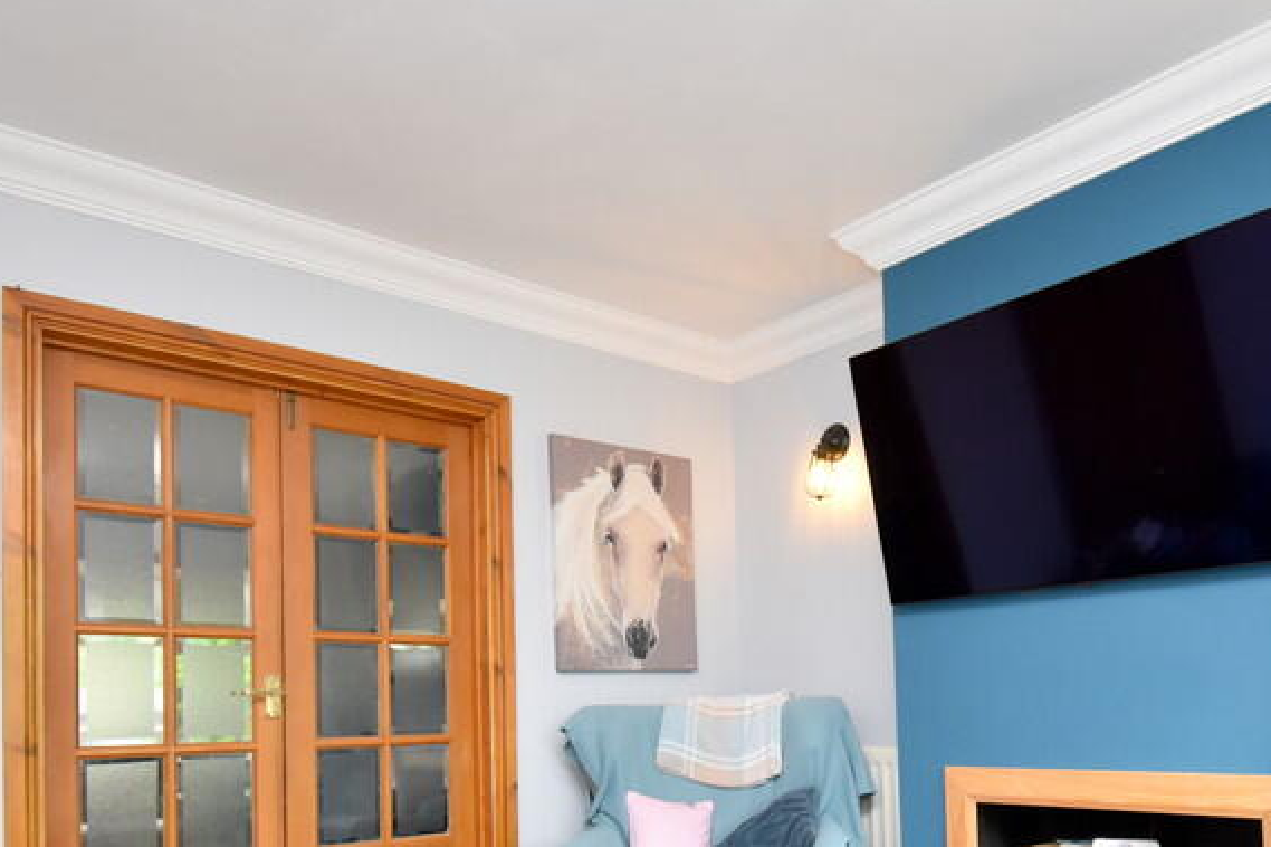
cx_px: 771
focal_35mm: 27
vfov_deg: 45.0
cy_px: 701
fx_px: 953
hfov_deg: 66.7
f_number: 5
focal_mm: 10
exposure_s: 1/200
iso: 800
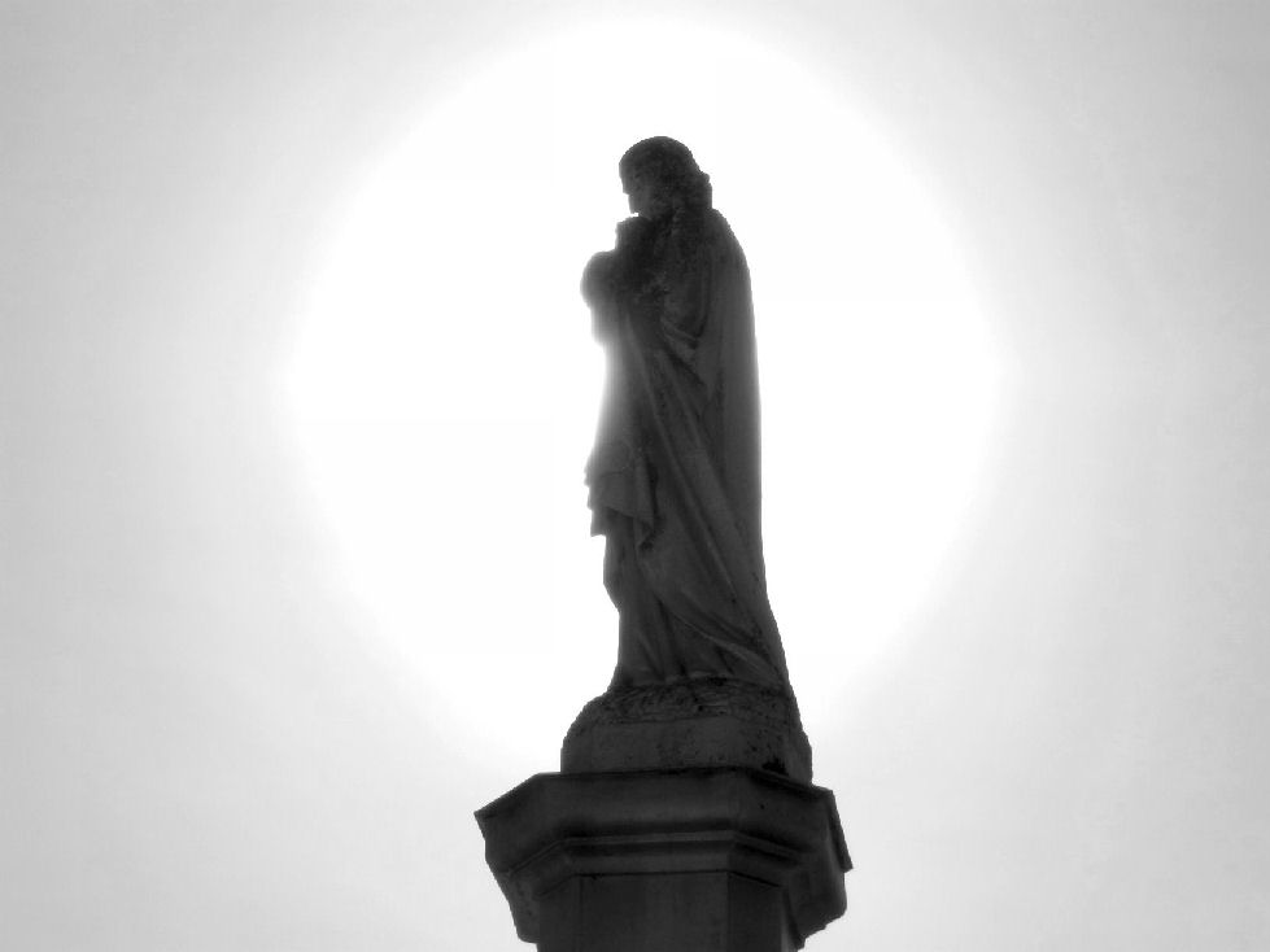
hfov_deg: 12.3
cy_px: 476
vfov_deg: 9.3
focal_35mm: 160
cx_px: 635
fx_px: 5869
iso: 100
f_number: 8
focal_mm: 26
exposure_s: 1/1000
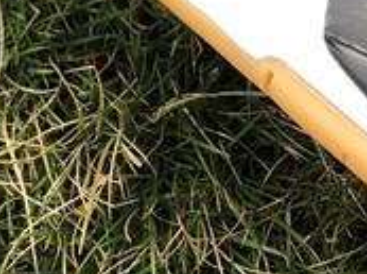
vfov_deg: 6.5
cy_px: -156
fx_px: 2359
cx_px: 617
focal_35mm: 223
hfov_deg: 8.6
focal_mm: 6
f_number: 2.4
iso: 16
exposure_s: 1/117
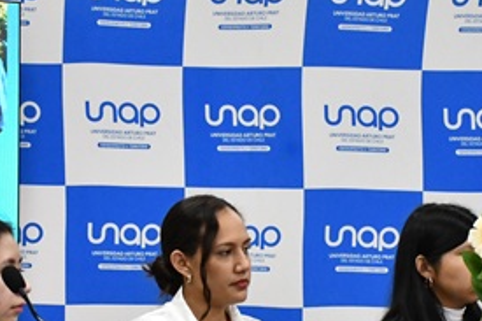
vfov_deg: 7.0
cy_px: 268
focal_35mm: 195
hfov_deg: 10.5
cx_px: 296
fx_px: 2609
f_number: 7.1
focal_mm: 45
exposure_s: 1/200
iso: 4000
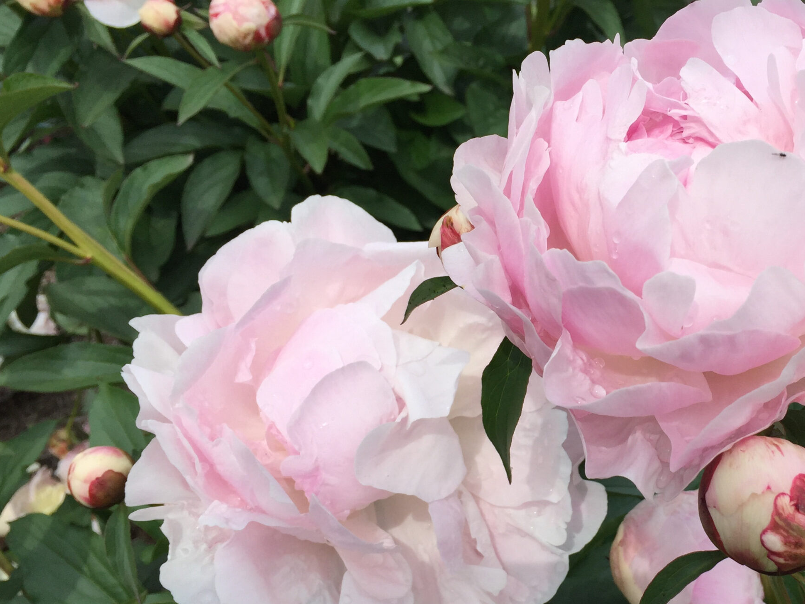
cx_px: 592
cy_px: 384
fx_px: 1000
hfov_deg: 42.7
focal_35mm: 43
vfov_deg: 33.4
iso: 32
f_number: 2.2
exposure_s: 1/1464
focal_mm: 4.15
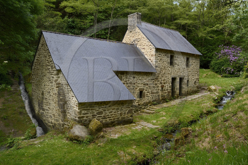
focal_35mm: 29
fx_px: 200
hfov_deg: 63.7
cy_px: 82
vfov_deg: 44.9
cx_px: 124
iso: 200
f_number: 10
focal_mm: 29
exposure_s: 1/160
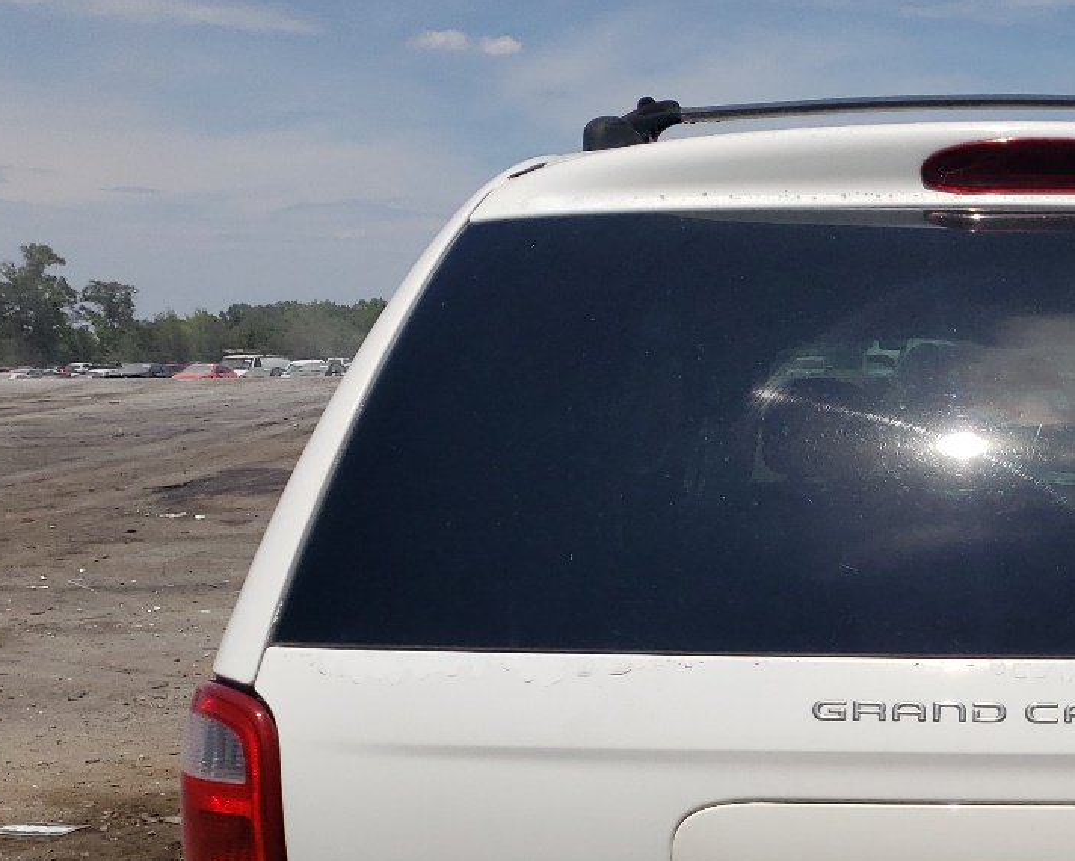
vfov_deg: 25.6
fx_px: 1814
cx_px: 1043
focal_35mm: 57
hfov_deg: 30.9
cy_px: 831
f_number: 1.5
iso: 50
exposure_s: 1/10000
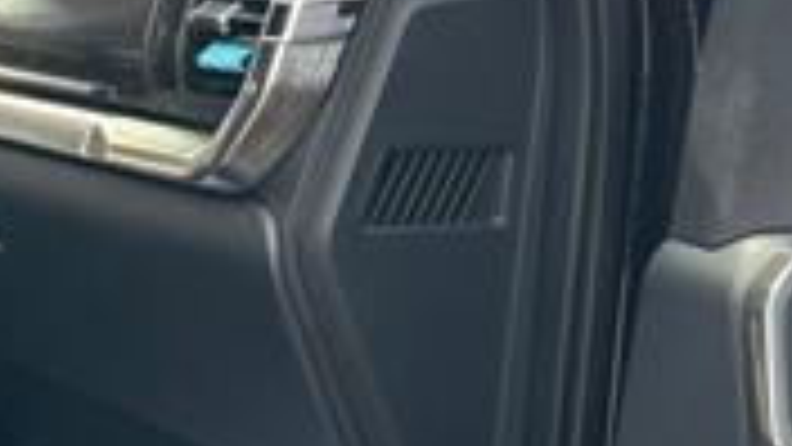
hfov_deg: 18.8
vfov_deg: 11.7
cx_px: -310
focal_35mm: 103
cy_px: 324
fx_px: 2163
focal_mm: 5.7
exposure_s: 1/331
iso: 50
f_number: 1.5
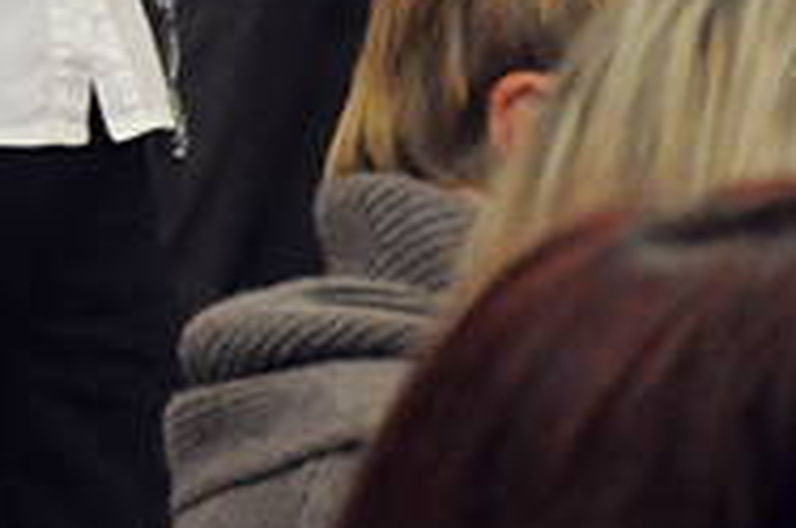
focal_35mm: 477
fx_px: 10529
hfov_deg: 4.3
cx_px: -885
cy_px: -594
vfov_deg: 2.9
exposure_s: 1/80
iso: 2500
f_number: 5.6
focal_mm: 70
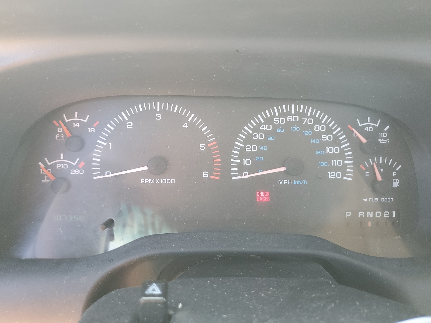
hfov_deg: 67.3
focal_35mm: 26
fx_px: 324
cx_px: 216
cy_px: 162
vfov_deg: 53.1
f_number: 1.5
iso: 75
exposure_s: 1/60.2
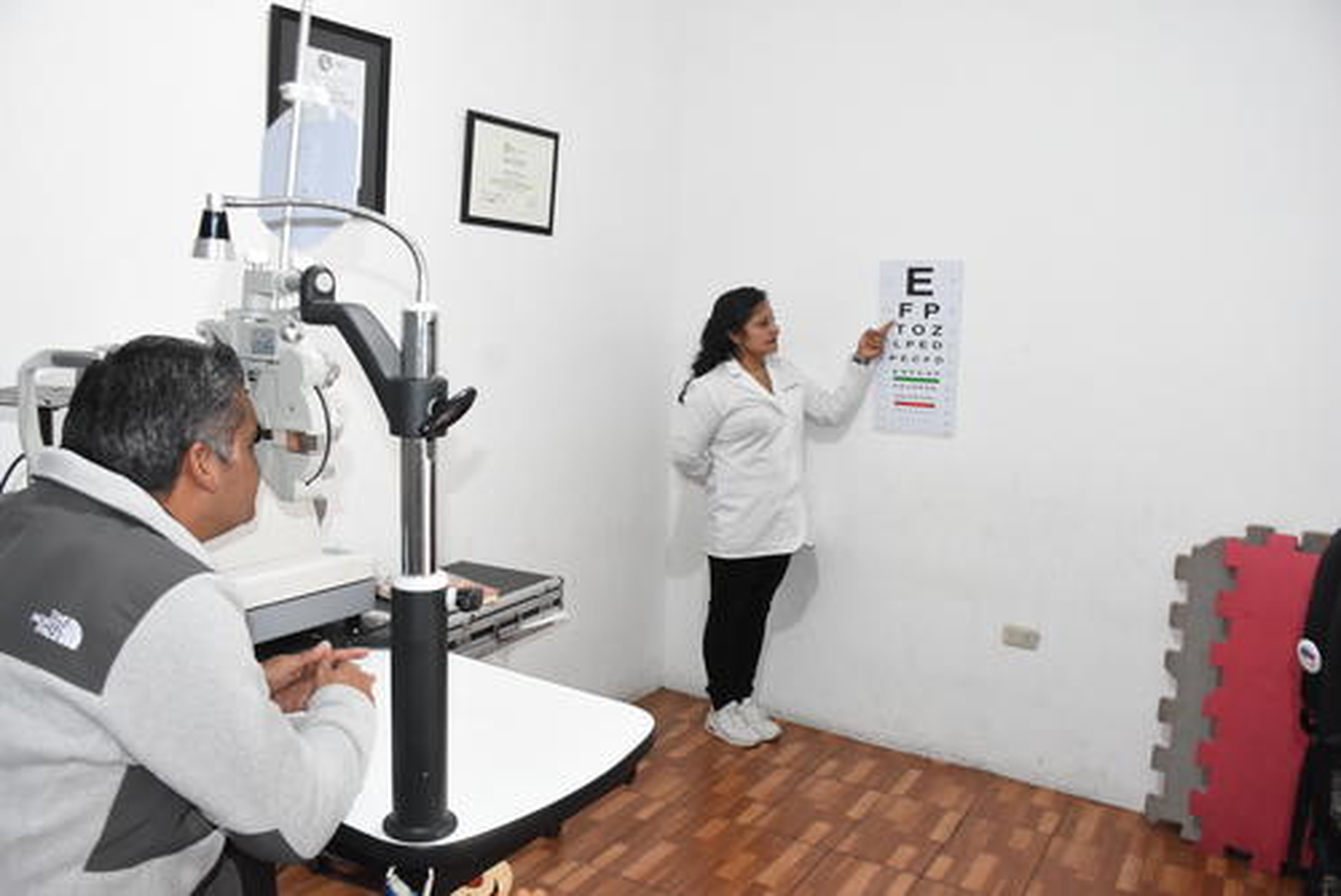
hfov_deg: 67.4
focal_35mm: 27
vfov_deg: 48.0
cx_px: 670
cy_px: 448
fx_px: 1006
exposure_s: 1/20
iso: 1600
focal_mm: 18
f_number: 5.6
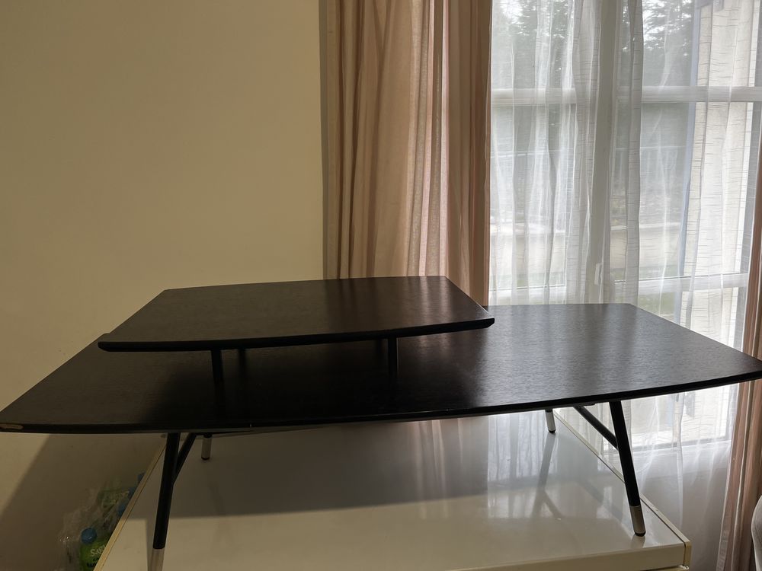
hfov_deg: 67.3
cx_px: 381
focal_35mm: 26
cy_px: 286
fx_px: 572
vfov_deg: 53.1
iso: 100
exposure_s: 1/122
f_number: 1.6
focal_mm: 5.1
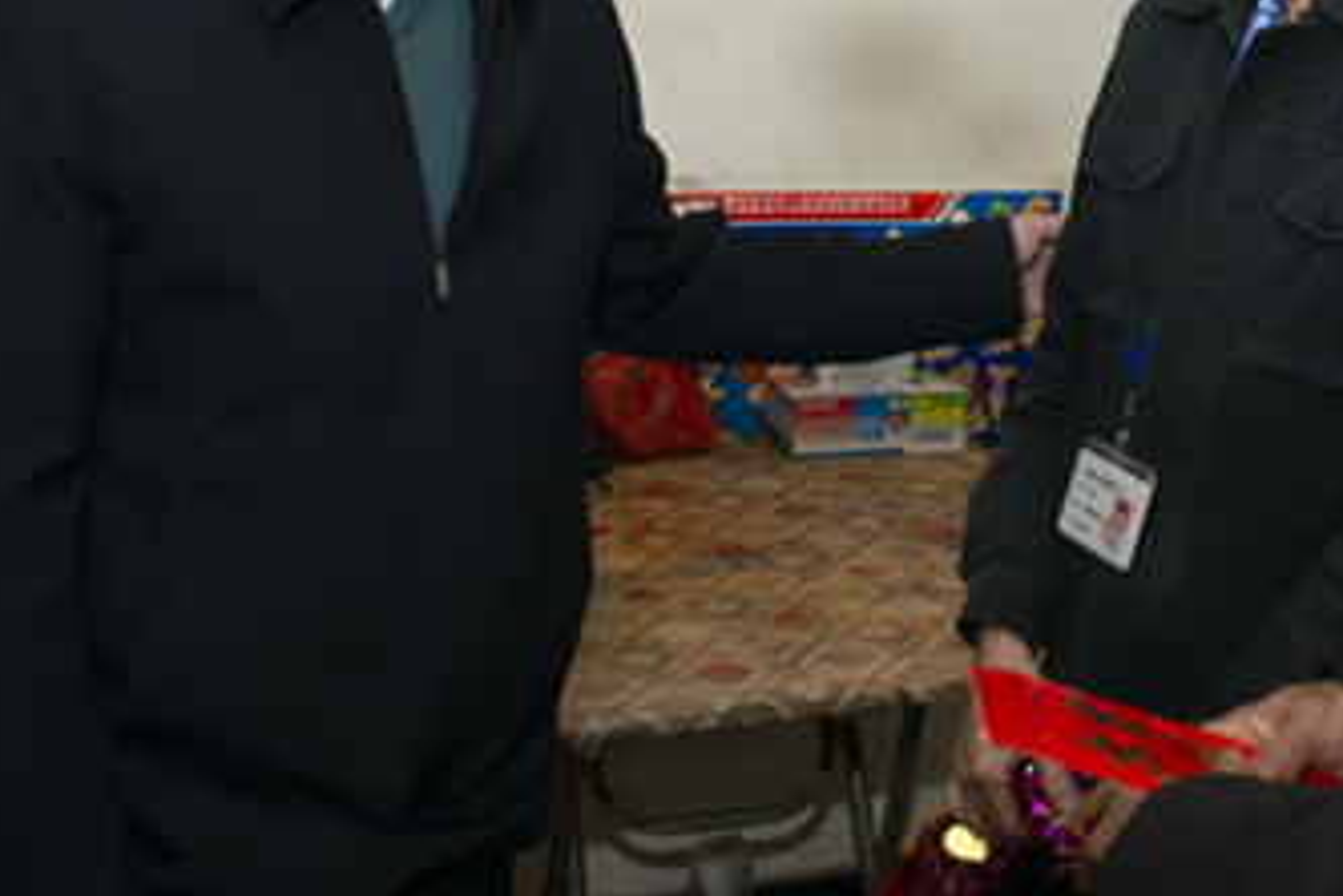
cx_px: 1125
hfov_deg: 35.4
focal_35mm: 54
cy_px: 196
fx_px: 2014
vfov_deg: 24.7
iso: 800
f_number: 5.6
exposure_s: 1/125
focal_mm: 24
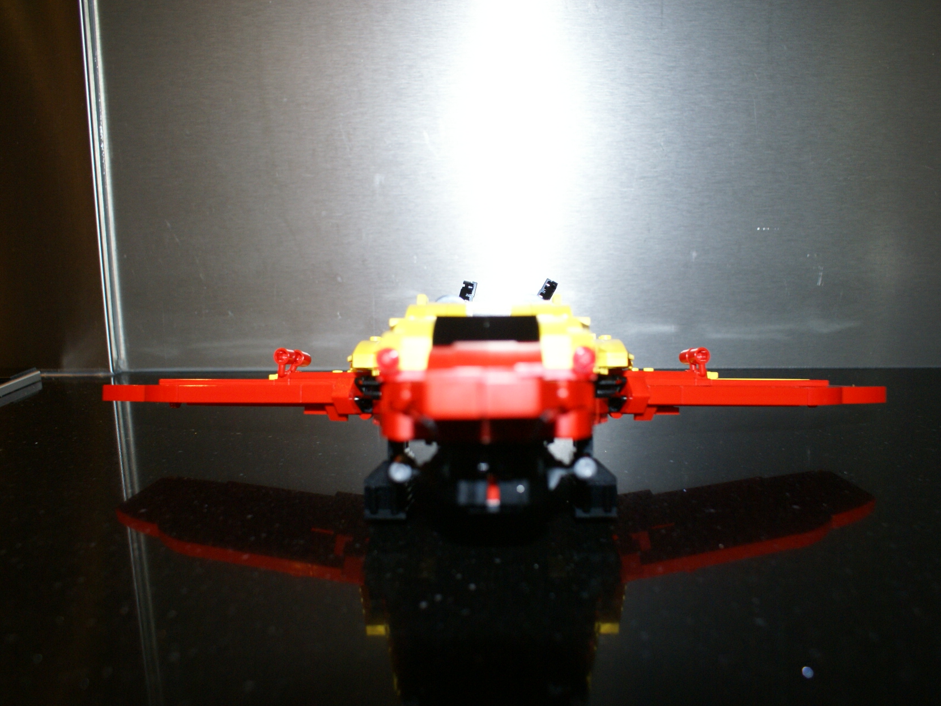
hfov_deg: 59.9
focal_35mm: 30
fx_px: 816
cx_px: 503
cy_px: 362
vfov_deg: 46.8
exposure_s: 1/60
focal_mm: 18
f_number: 4
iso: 400
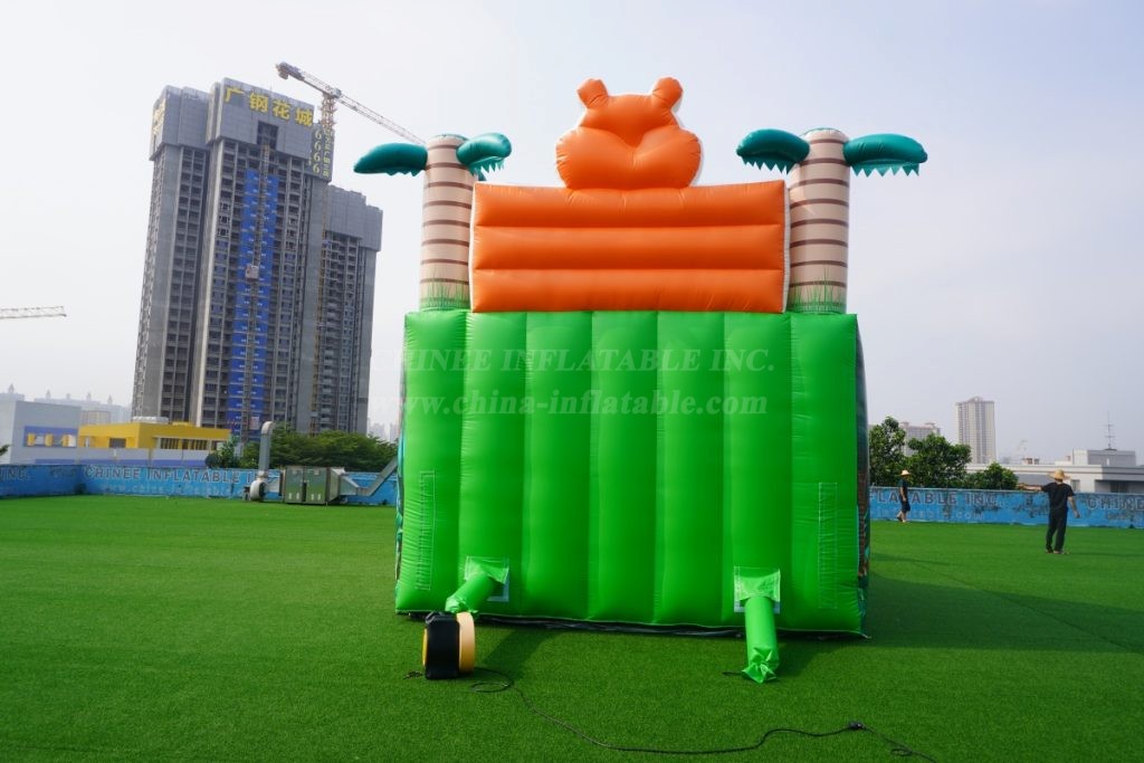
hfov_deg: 73.7
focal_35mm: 24
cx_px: 572
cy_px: 382
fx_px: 763
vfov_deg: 53.1
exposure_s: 1/160
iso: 100
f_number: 10
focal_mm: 16
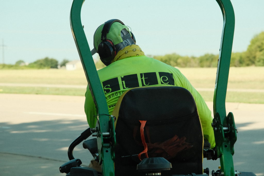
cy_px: 88
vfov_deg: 11.4
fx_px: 880
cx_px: 132
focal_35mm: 120
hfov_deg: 17.1
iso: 3200
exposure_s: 1/3800
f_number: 5.6
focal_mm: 80
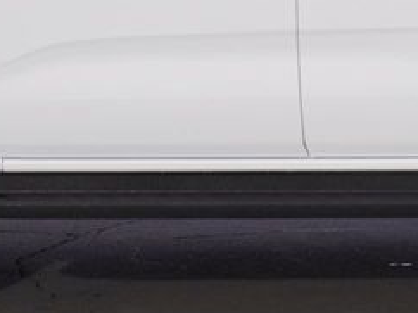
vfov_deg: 9.0
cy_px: 62
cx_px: 311
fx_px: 1991
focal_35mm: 165
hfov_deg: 12.0
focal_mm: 27
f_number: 10
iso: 100
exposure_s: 1/125
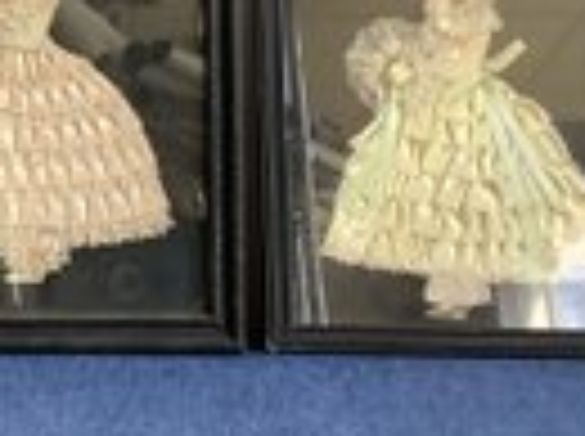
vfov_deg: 17.6
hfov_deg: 22.8
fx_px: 1383
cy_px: 34
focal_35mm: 82
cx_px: -20
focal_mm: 3.3
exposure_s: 1/100
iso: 80
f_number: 2.4
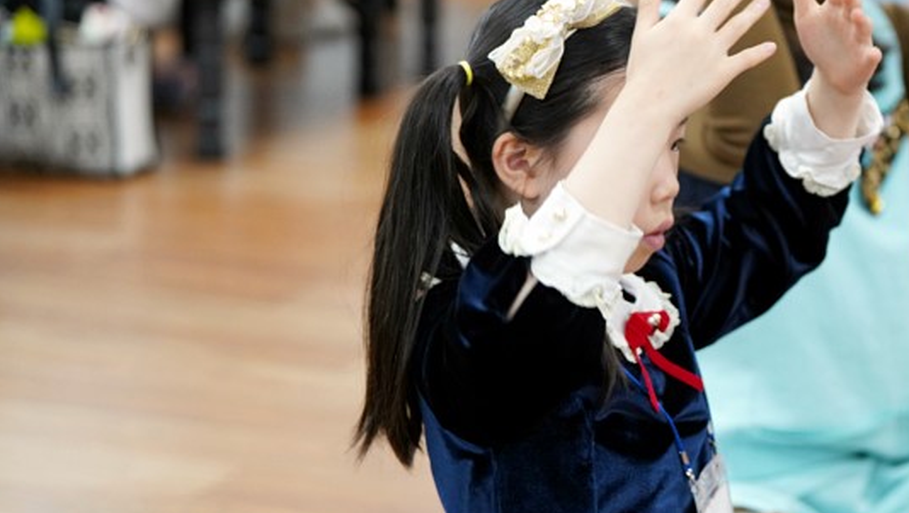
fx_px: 4341
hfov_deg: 11.9
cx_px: 764
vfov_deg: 6.8
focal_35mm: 180
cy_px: 283
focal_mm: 102
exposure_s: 1/160
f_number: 2.8
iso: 1600
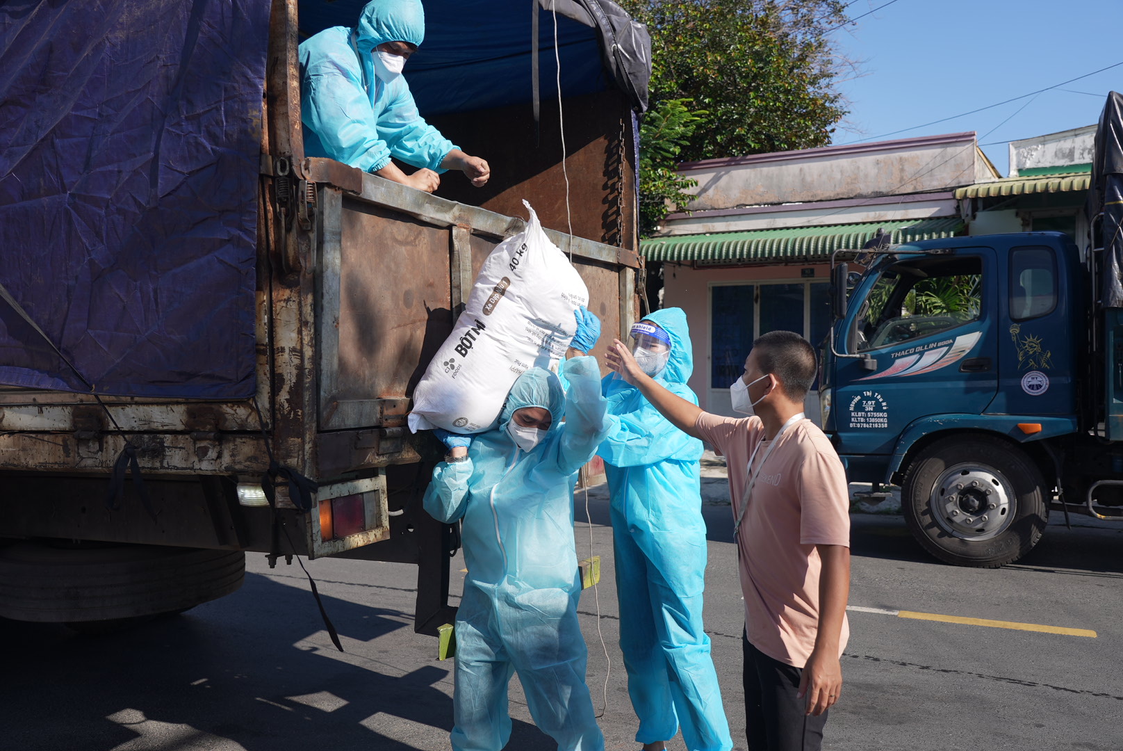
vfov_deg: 43.7
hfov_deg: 61.9
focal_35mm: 30
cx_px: 562
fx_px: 936
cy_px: 376
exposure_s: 1/500
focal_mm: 30
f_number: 4
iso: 80
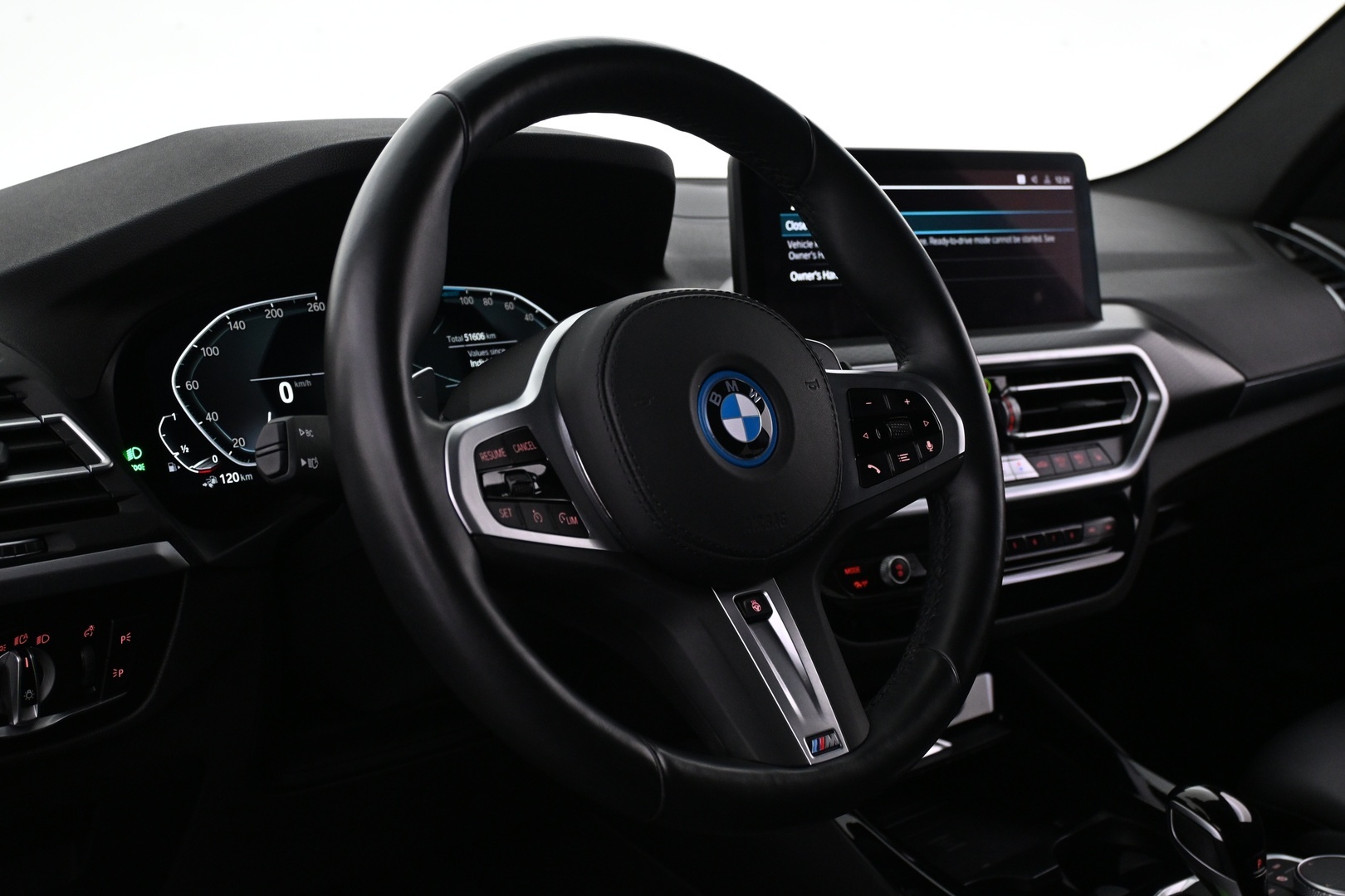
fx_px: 1485
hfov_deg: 48.7
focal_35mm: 40
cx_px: 672
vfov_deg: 33.6
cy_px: 448
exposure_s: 1/30
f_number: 4.5
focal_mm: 26.5
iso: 1600
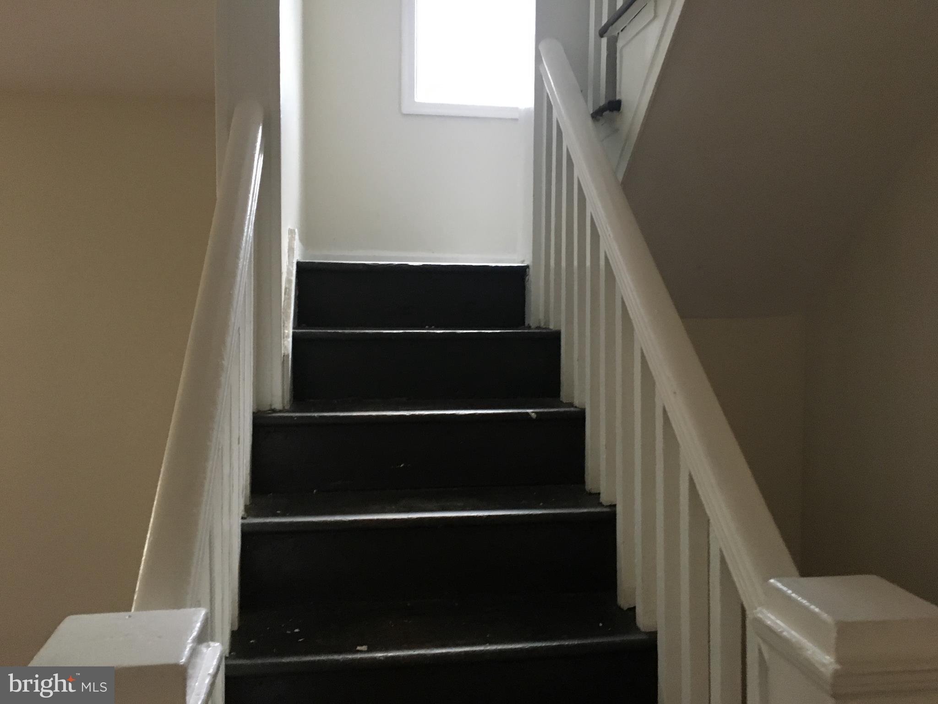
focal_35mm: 29
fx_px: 786
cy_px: 352
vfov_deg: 48.2
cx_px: 469
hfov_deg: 61.7
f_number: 2.2
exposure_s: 1/30
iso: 200
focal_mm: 4.15
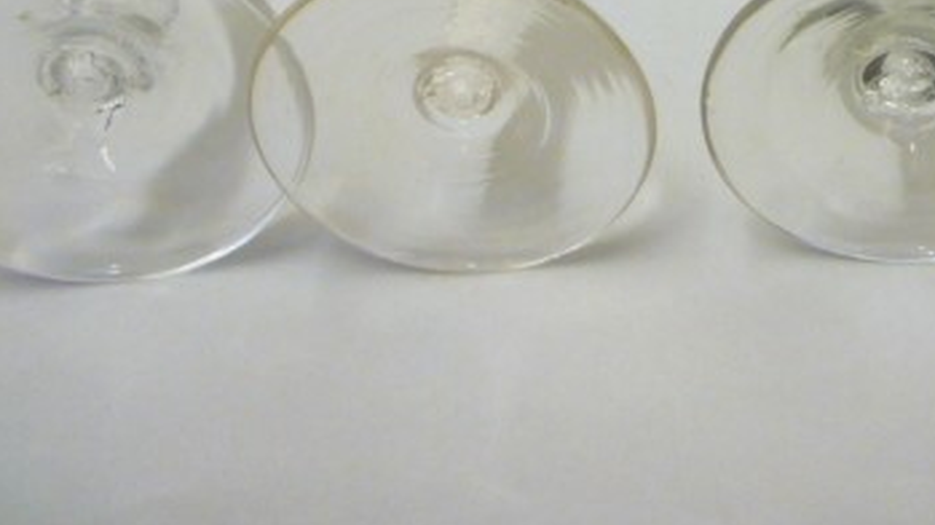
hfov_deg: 34.8
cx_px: 758
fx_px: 1437
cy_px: -96
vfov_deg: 19.5
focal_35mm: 58
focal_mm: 5.2
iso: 320
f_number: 3.3
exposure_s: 1/30
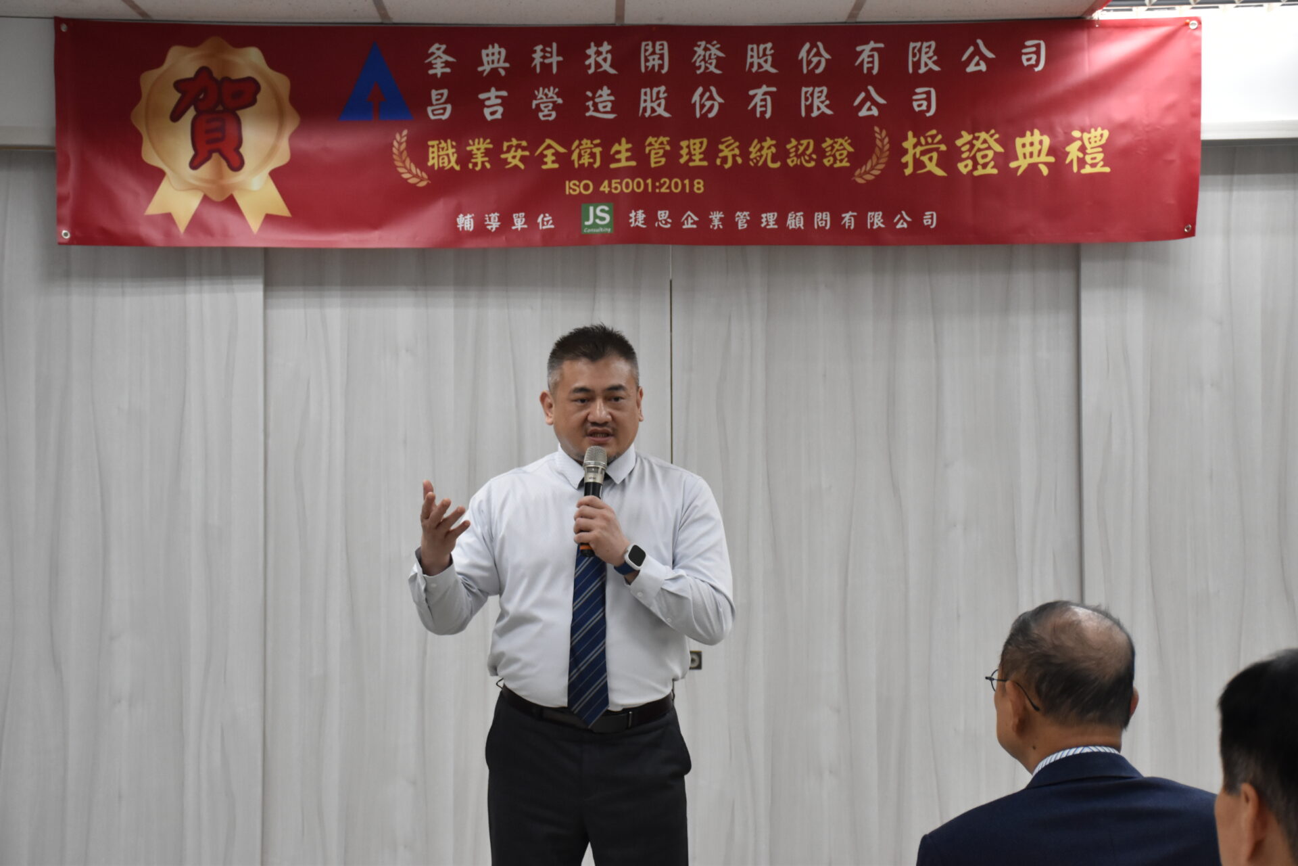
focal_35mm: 68
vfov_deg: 20.2
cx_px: 649
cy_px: 433
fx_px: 2434
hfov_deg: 29.9
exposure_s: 1/80
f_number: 5
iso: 1600
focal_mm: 45
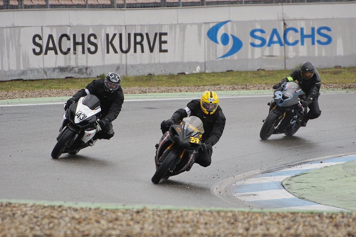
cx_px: 178
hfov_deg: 4.6
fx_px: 4449
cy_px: 118
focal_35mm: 450
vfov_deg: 3.1
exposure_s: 1/800
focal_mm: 300
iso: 400
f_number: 6.3
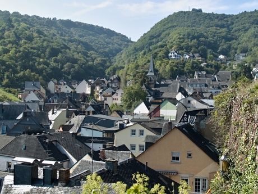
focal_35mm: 48
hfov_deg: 39.7
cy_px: 97
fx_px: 358
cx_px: 129
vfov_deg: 30.3
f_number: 5.6
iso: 100
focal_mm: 24
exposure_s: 1/80
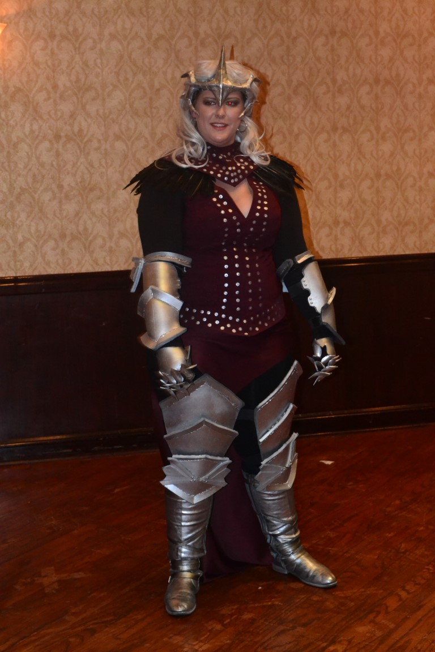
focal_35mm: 66
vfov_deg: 30.5
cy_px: 326
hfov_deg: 20.6
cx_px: 218
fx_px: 1196
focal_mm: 44
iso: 3200
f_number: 7.1
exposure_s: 1/60
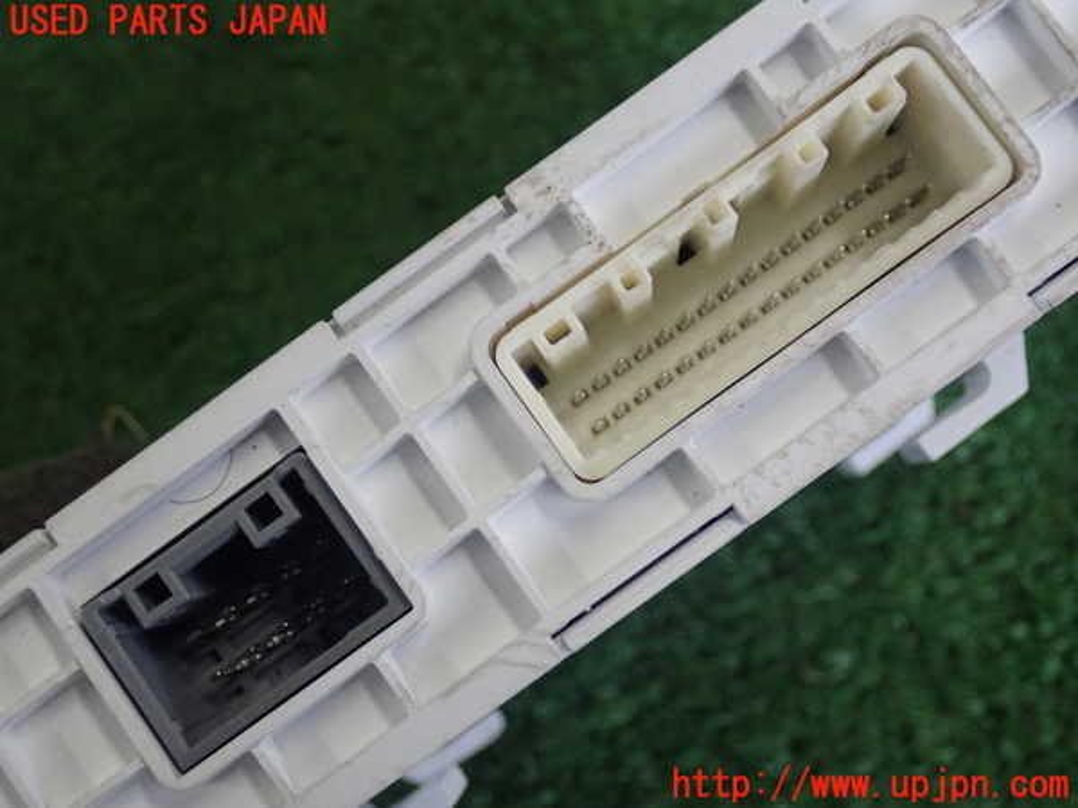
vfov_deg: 31.5
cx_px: 539
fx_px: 1433
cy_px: 404
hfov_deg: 41.2
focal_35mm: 46
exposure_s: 1/125
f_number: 3.1
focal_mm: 8.41
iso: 800
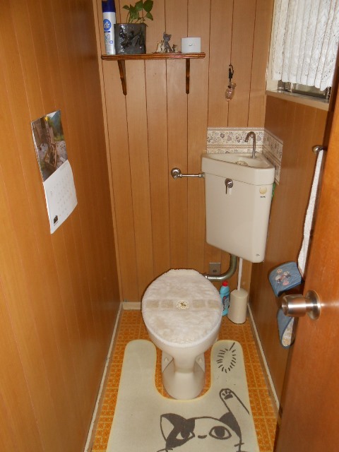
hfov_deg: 53.1
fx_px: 339
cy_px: 226
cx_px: 170
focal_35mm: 26
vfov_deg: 67.3
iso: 200
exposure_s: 1/25
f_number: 3.5
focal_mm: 4.6
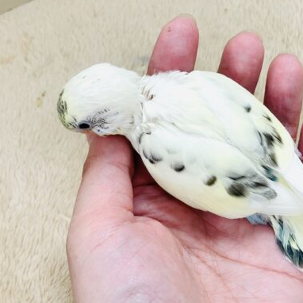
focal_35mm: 77
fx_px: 763
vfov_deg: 22.5
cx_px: 217
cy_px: 143
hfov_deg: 22.3
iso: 80
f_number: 2
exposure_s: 1/99
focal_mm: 6
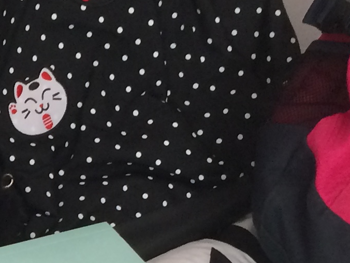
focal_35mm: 140
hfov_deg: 13.1
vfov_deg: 10.0
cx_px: -217
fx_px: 1416
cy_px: 473
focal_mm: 4.15
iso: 125
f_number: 2.2
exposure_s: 1/33
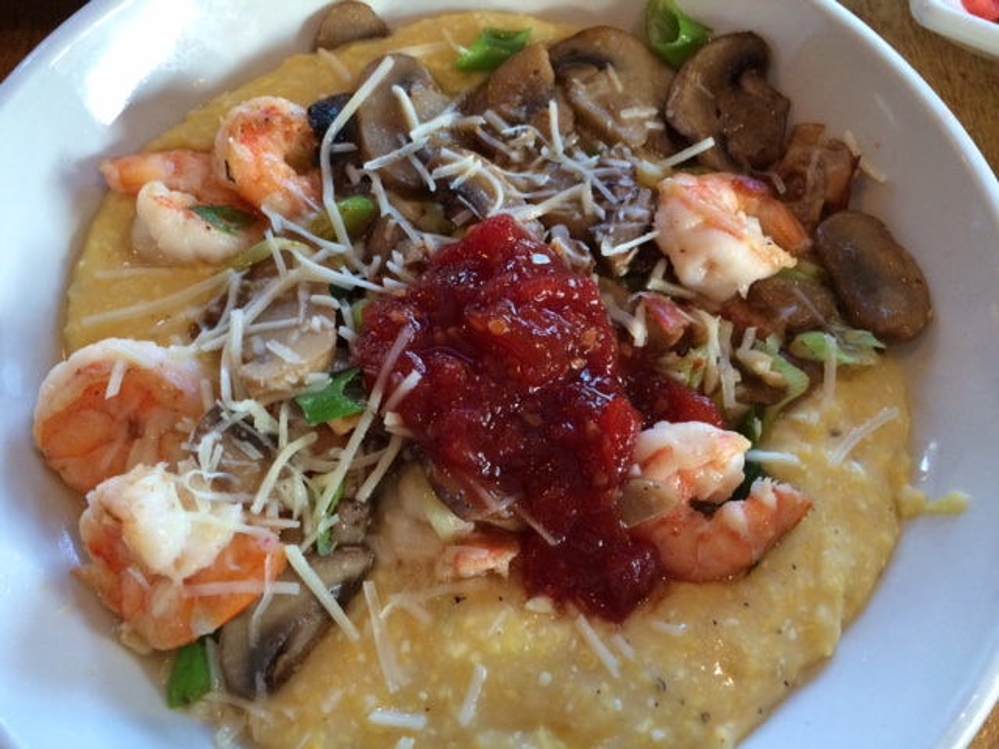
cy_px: 374
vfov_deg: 48.2
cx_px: 500
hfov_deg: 61.7
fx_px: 837
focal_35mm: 29
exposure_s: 1/30
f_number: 2.2
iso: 160
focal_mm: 4.15
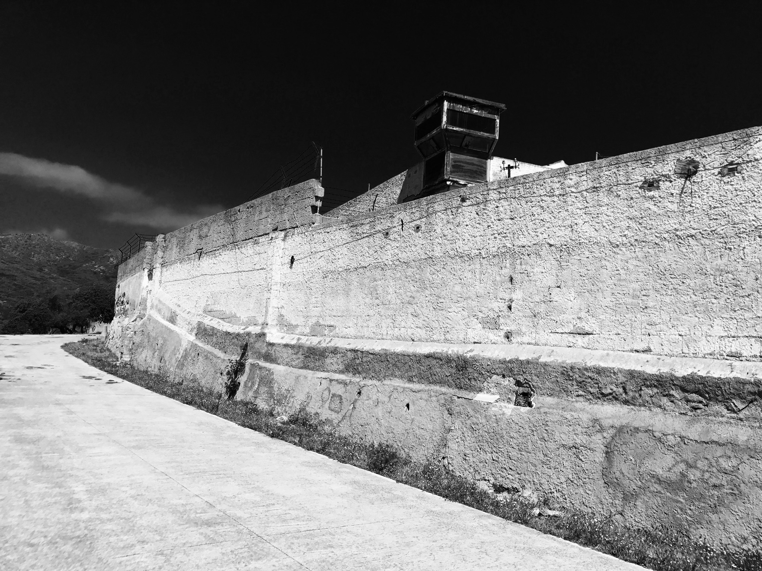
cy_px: 286
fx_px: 616
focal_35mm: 28
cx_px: 381
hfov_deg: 63.4
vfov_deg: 49.7
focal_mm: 3.99
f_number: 1.8
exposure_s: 1/4808
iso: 20
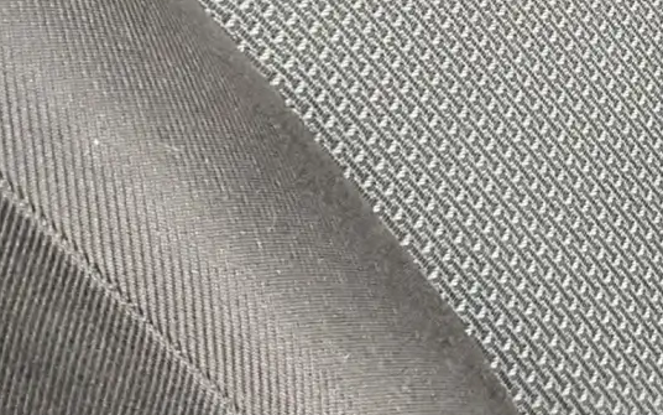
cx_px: 1232
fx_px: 2204
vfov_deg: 10.3
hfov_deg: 14.7
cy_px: -262
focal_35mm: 122
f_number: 1.8
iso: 288
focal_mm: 5.56
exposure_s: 1/50
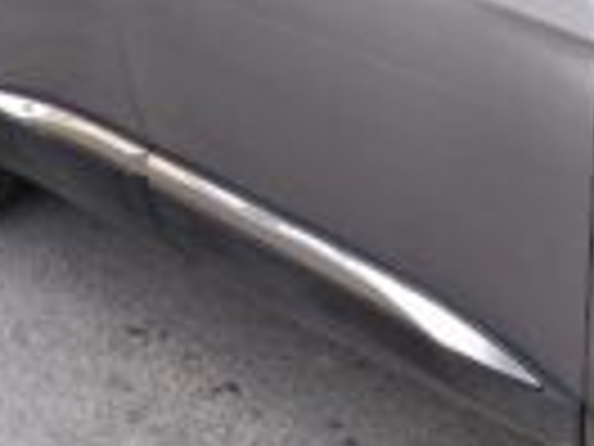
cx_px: 832
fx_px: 1510
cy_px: 203
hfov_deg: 19.9
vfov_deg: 16.8
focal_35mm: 88
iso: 100
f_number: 1.8
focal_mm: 4.75
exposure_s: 1/179
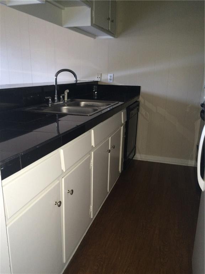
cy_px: 137
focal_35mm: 29
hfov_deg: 48.2
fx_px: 229
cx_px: 102
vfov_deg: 61.7
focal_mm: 4.15
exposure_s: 1/17
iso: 125
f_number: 2.2
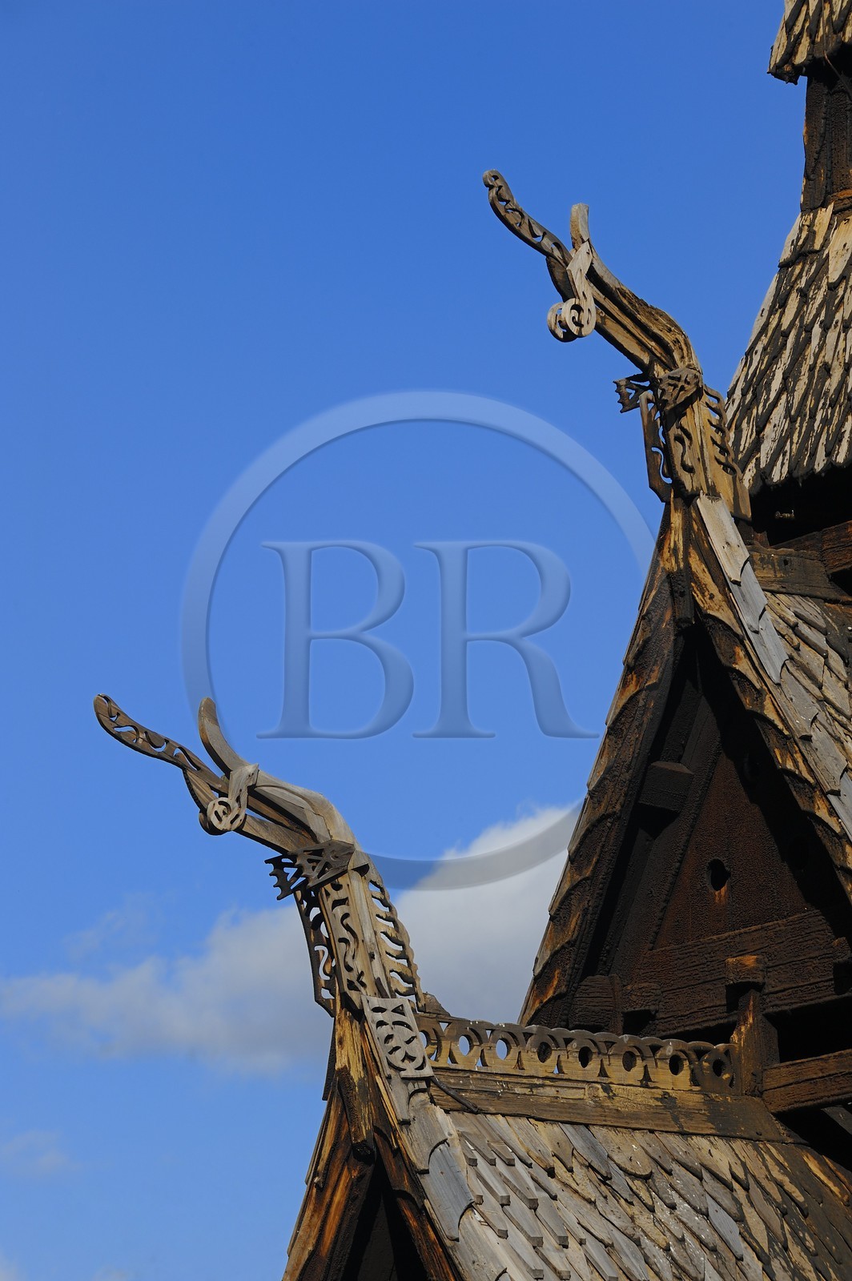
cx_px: 426
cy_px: 640
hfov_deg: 7.2
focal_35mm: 190
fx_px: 6756
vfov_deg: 10.8
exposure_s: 1/320
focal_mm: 190
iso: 200
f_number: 13
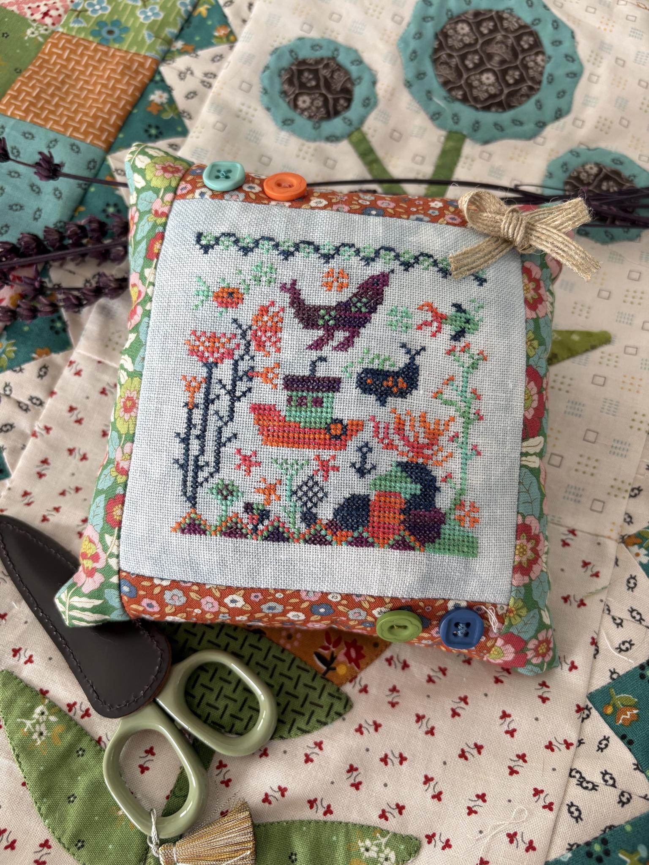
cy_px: 432
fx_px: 650
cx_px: 324
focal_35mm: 26
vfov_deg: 67.3
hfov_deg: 53.1
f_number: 1.6
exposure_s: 1/97
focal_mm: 5.96
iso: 125
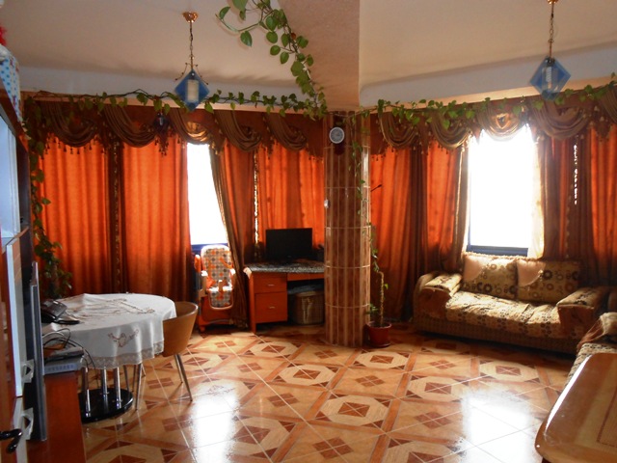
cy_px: 232
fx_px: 463
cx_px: 308
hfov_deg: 67.3
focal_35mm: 26
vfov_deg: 53.1
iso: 200
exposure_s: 1/25
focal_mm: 4.6
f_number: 3.5
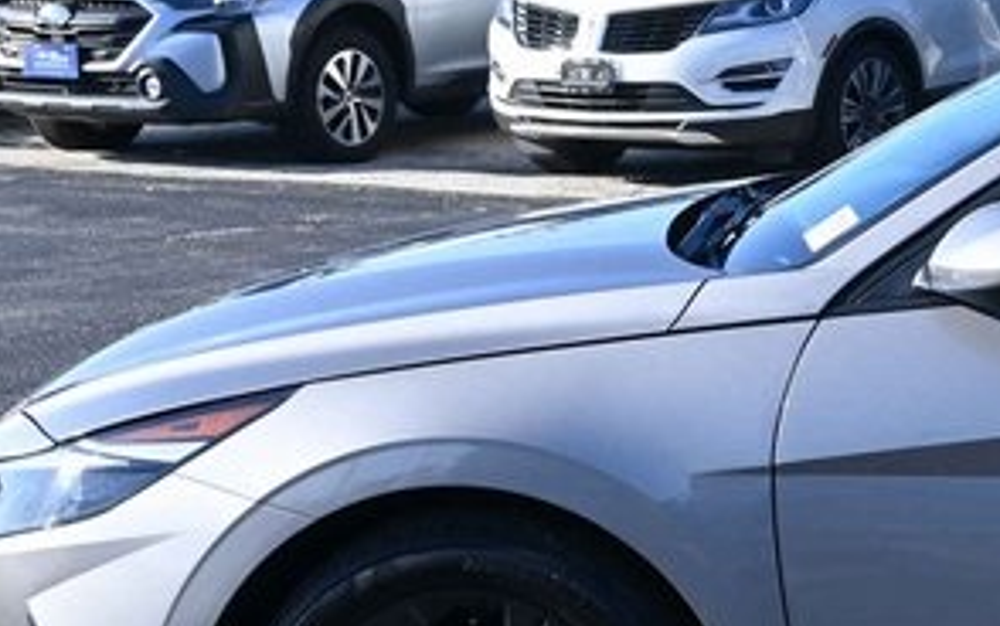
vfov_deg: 11.0
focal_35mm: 120
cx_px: 1520
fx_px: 3262
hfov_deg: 15.9
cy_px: 325
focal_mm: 22.5
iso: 110
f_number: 5.6
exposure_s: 1/250
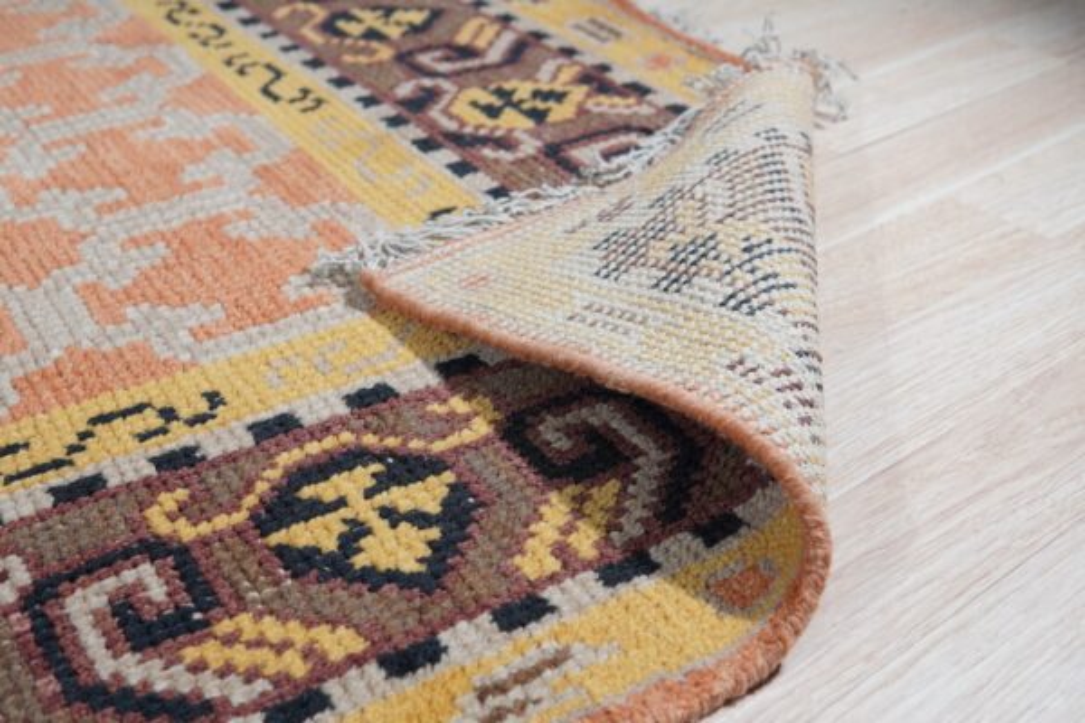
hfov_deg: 43.6
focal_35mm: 45
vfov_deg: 29.9
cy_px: 362
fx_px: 1356
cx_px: 542
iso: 500
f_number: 4.5
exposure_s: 1/250
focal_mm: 30
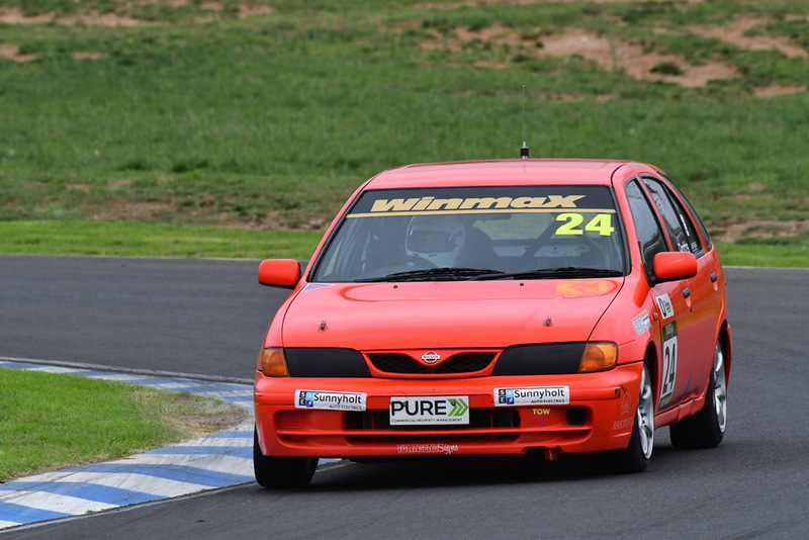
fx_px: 16859
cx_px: 404
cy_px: 270
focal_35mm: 750
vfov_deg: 1.8
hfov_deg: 2.7
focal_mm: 500
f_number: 11
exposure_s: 1/640
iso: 800
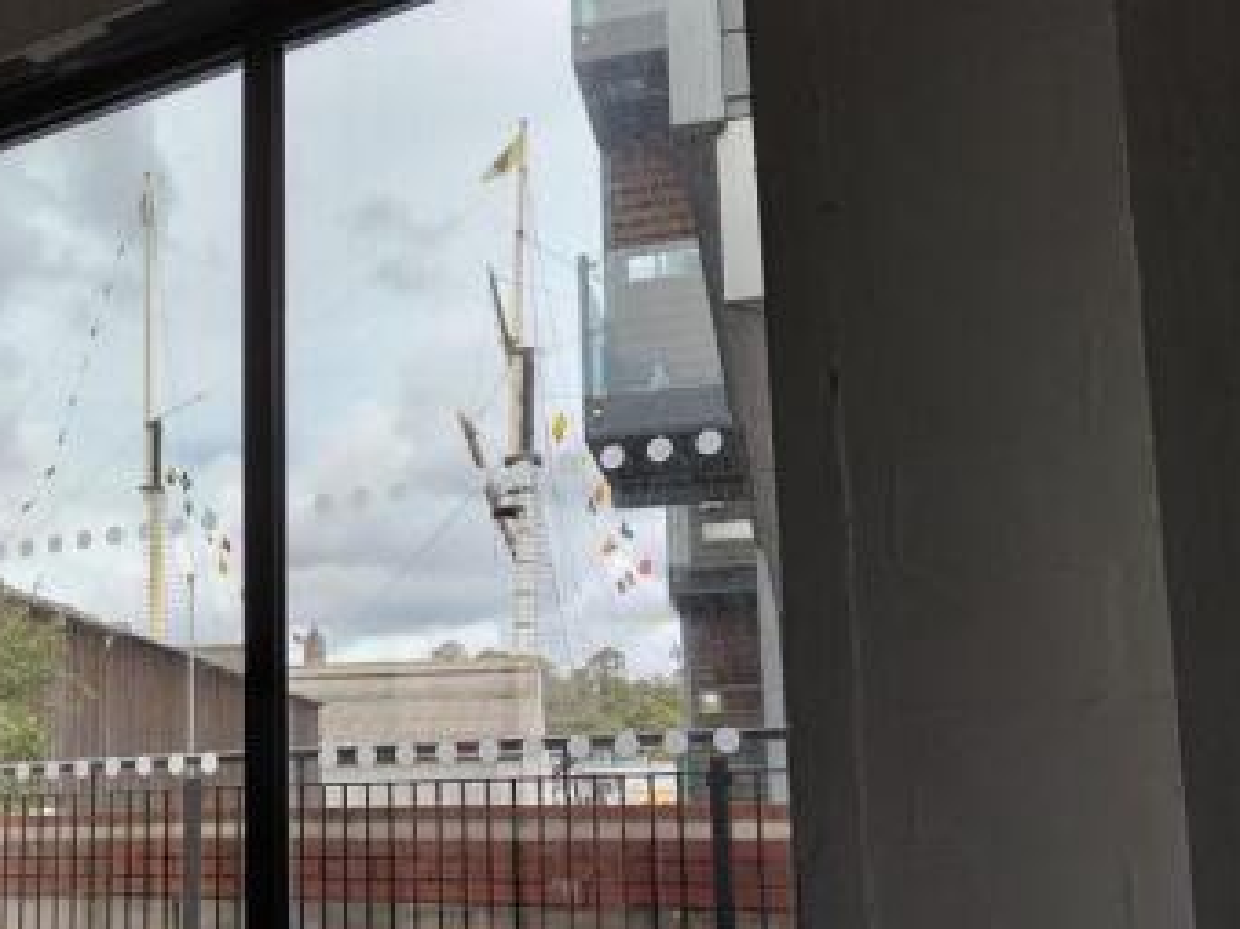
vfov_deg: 33.3
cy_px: 620
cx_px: 214
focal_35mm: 43
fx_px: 1540
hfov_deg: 41.6
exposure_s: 1/684
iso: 50
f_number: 1.8
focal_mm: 4.69
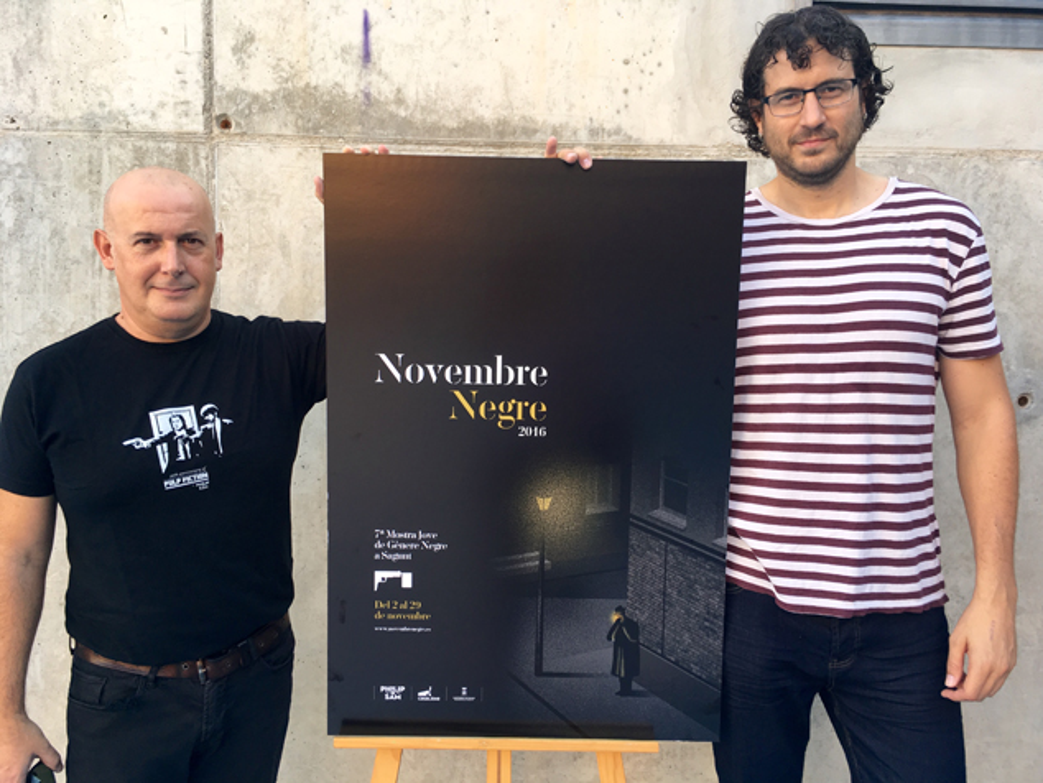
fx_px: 874
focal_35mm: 29
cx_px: 522
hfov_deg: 61.6
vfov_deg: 48.3
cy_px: 392
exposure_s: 1/100
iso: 32
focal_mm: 4.15
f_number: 2.2
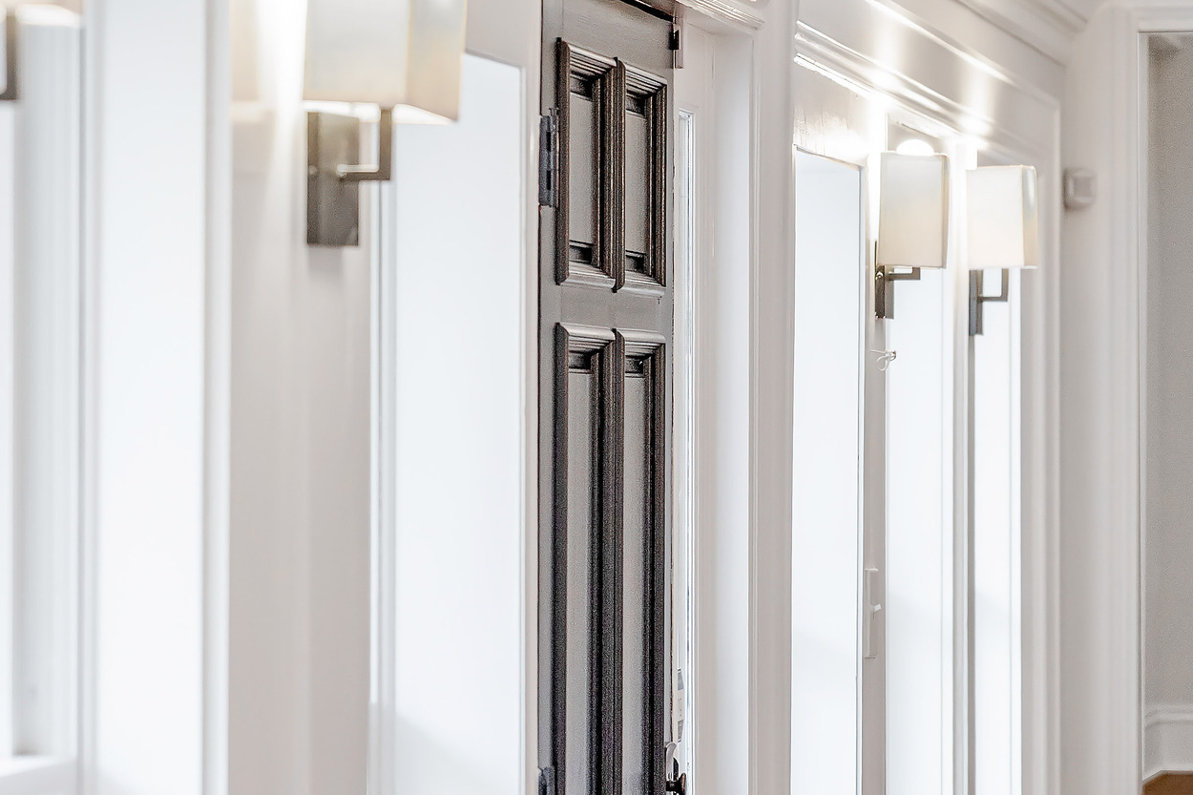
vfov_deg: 8.0
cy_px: 367
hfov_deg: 11.9
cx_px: 680
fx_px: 5699
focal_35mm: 172
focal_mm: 70
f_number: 2.8
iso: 250
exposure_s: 1/100
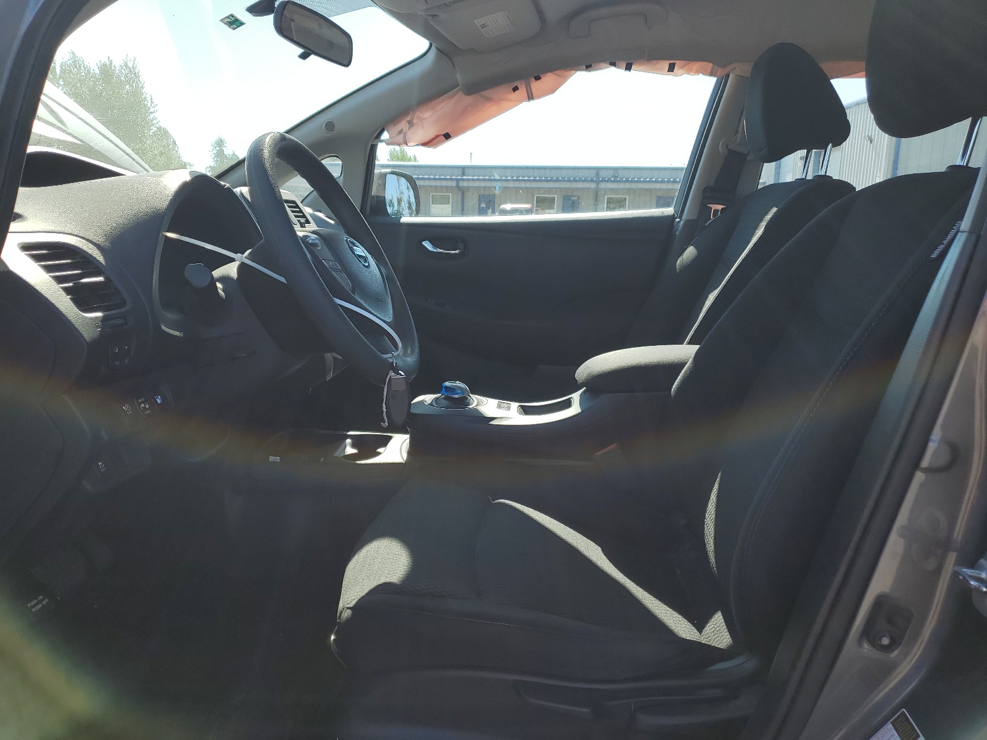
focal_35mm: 26
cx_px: 494
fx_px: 741
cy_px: 370
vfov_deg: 53.1
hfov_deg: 67.3
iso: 50
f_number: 1.5
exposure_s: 1/1429
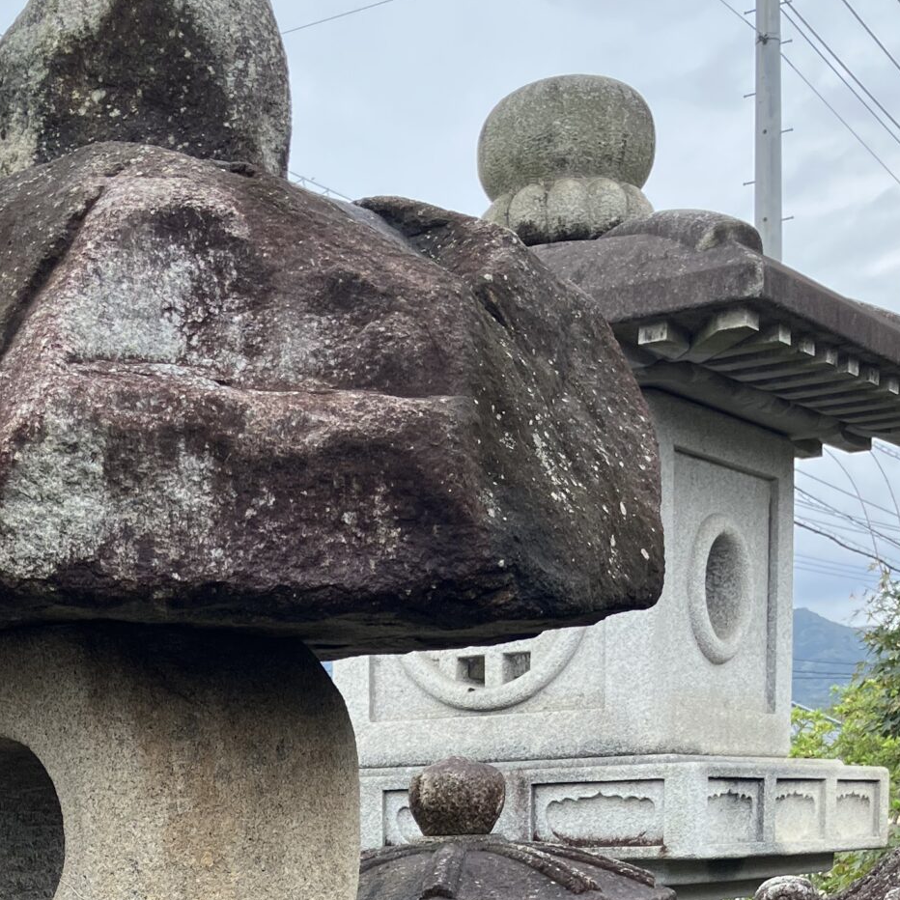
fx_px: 2000
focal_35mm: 68
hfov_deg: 24.9
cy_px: 1106
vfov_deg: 23.1
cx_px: 154
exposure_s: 1/240
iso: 32
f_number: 1.8
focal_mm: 3.99
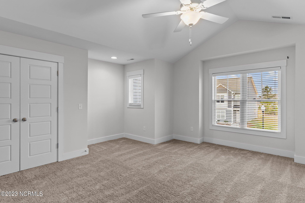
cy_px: 102
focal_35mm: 19
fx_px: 161
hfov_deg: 86.9
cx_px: 152
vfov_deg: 64.5
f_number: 8
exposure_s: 1/3
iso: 800
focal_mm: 19
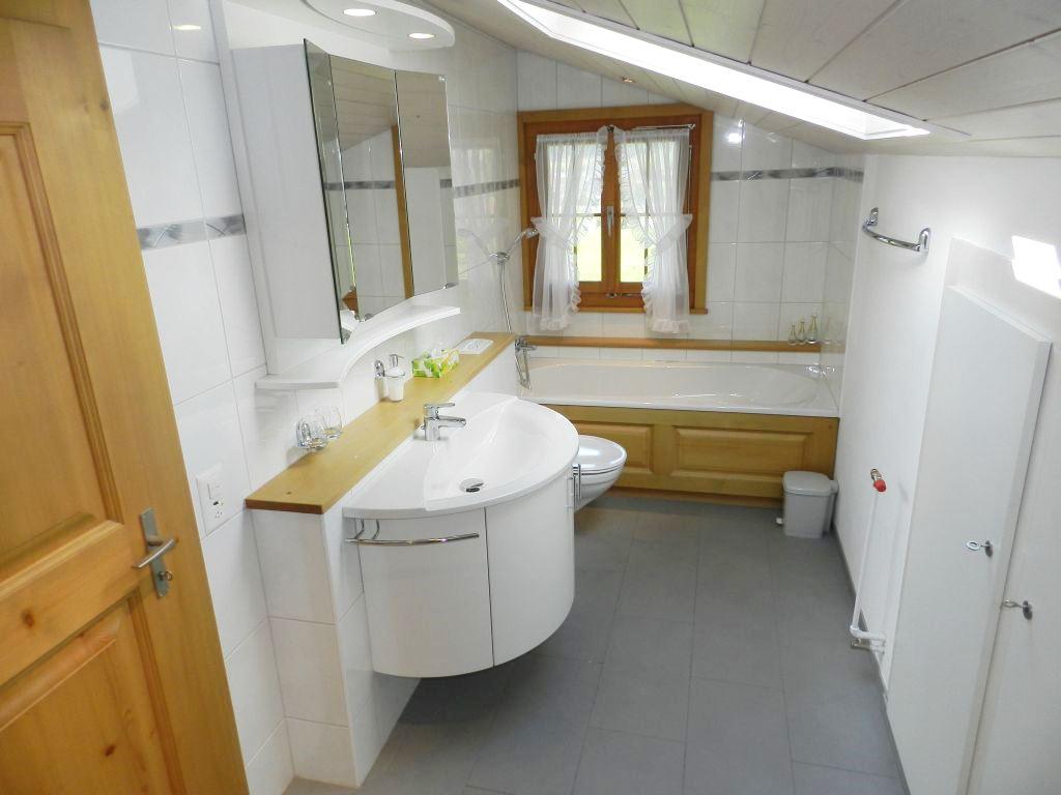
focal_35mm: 23
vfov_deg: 58.9
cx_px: 530
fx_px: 705
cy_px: 398
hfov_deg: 73.9
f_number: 3.4
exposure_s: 1/160
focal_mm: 4
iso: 160
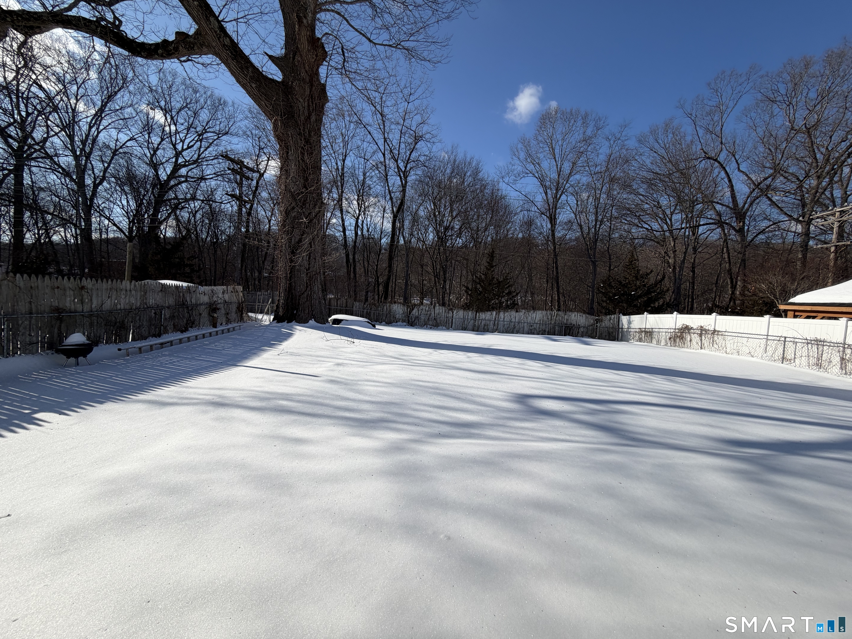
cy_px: 320
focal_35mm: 14
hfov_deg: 102.1
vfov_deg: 85.7
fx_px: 345
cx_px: 426
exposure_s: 1/1572
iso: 20
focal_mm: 2.22
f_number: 2.2
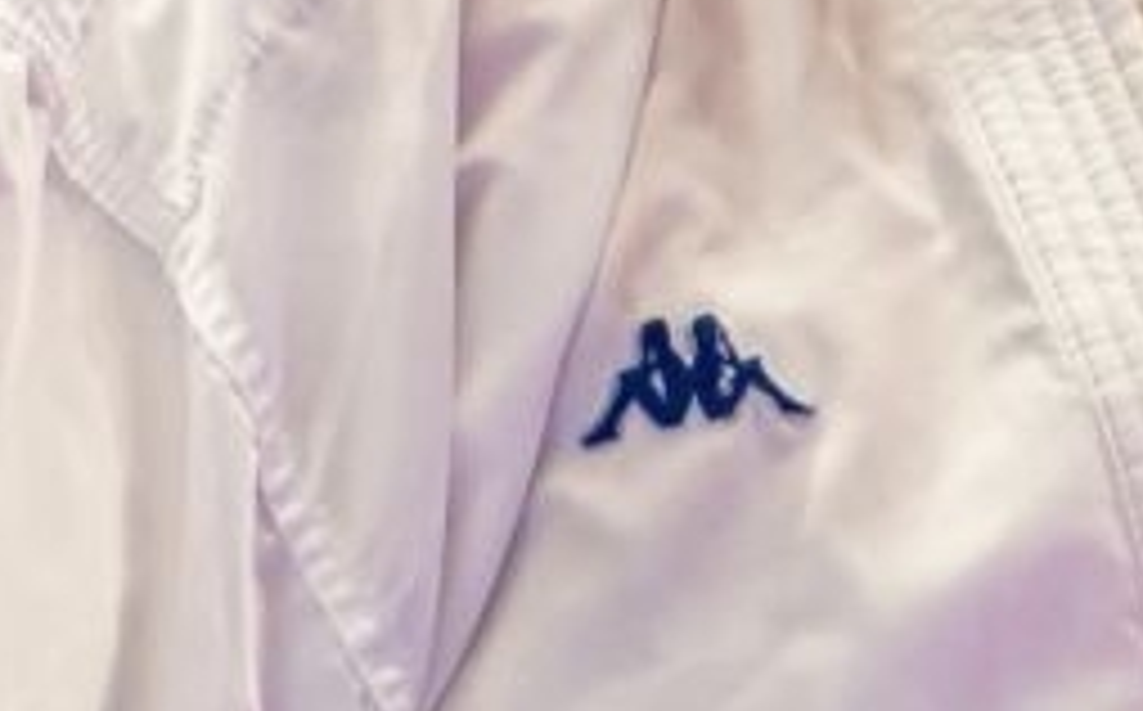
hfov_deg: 1.1
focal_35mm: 1961
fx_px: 61005
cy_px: 324
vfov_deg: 0.7
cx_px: 608
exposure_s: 1/1000
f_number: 2.8
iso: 2500
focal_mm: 181
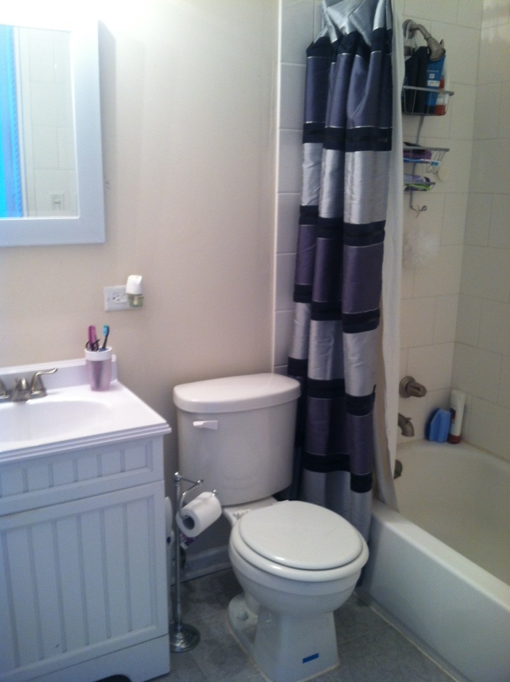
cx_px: 255
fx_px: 689
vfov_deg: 52.7
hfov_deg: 40.6
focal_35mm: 35
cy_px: 341
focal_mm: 3.85
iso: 100
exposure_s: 1/15
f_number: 2.8
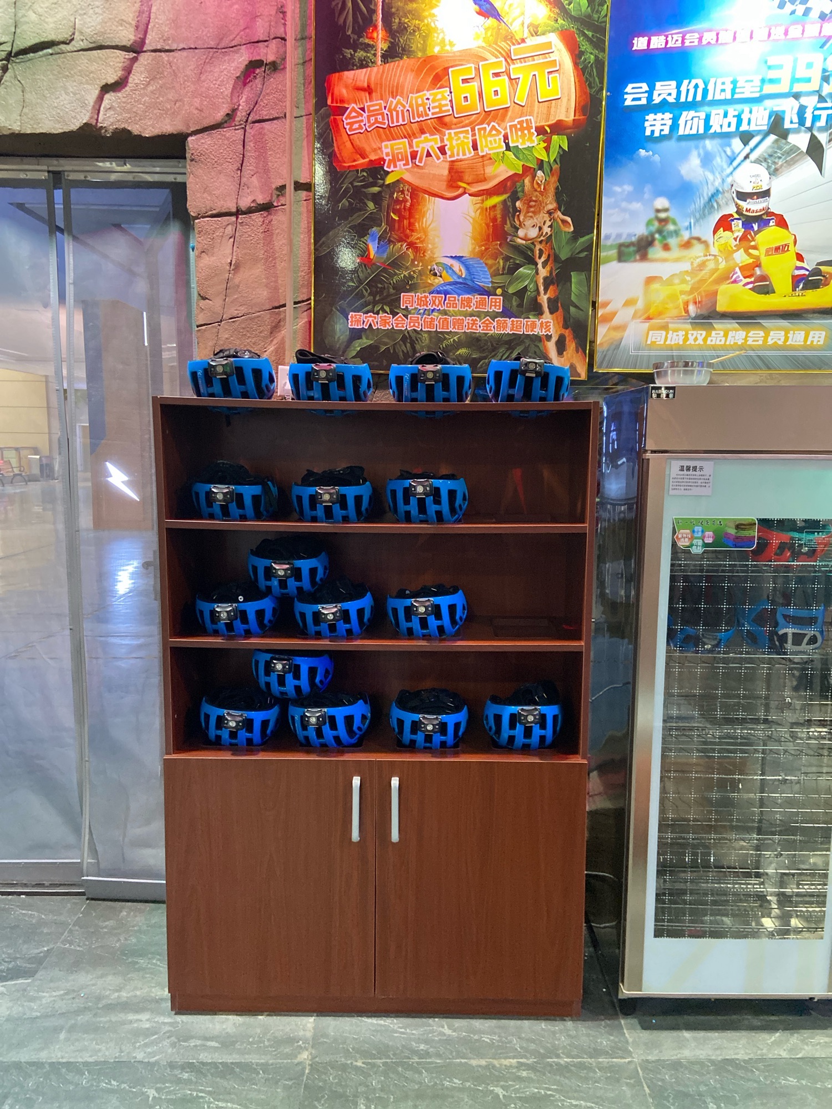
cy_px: 554
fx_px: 833
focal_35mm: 26
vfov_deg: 67.3
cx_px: 416
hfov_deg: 53.1
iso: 500
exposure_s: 1/47
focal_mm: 4.25
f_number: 1.8
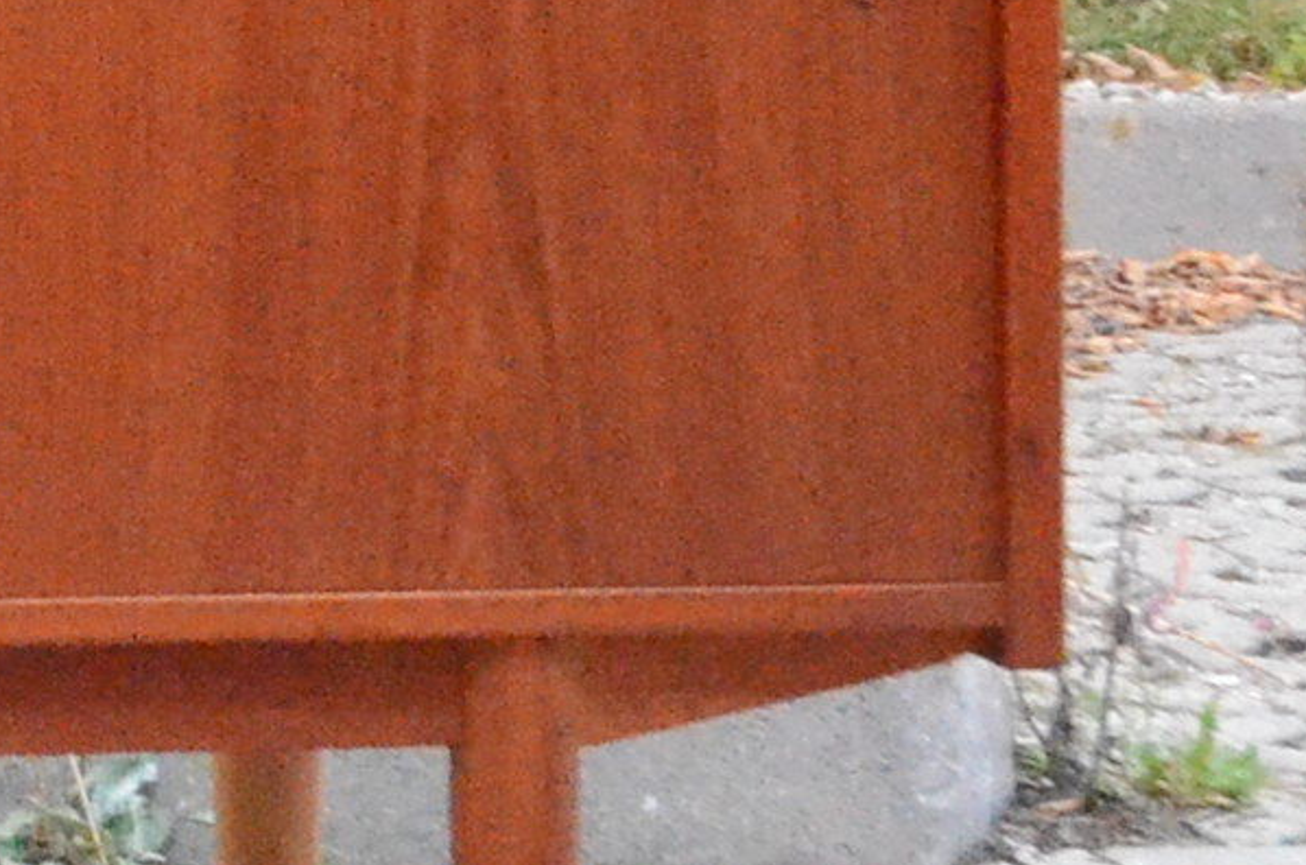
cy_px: -762
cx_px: -1444
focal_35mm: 204
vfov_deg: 6.5
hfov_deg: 9.4
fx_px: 7385
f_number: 8
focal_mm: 22
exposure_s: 1/250
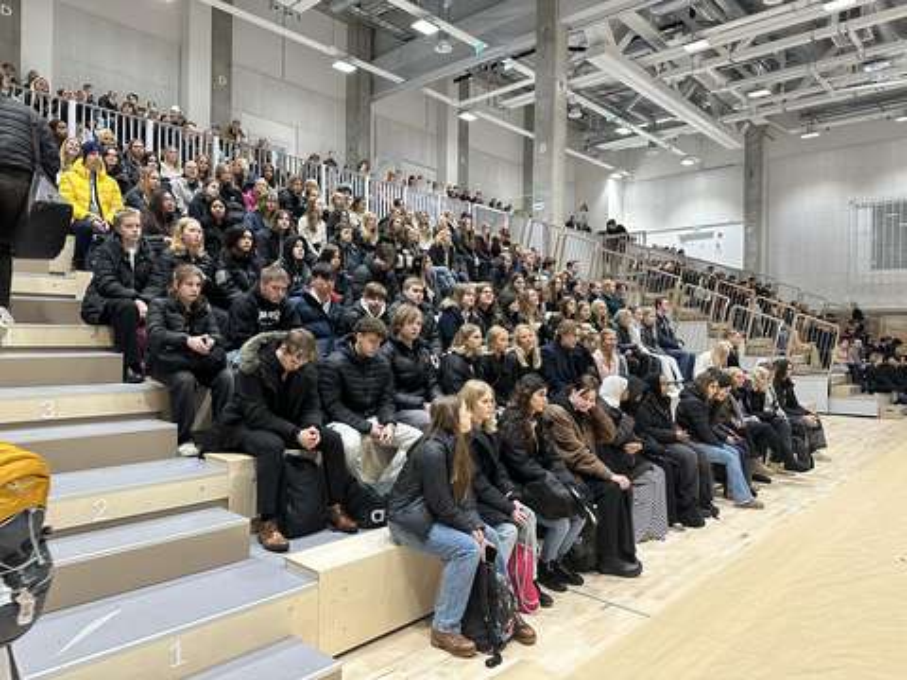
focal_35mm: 24
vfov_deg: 56.8
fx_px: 629
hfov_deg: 71.6
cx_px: 454
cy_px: 340
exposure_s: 1/121
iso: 200
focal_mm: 6.86
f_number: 1.78
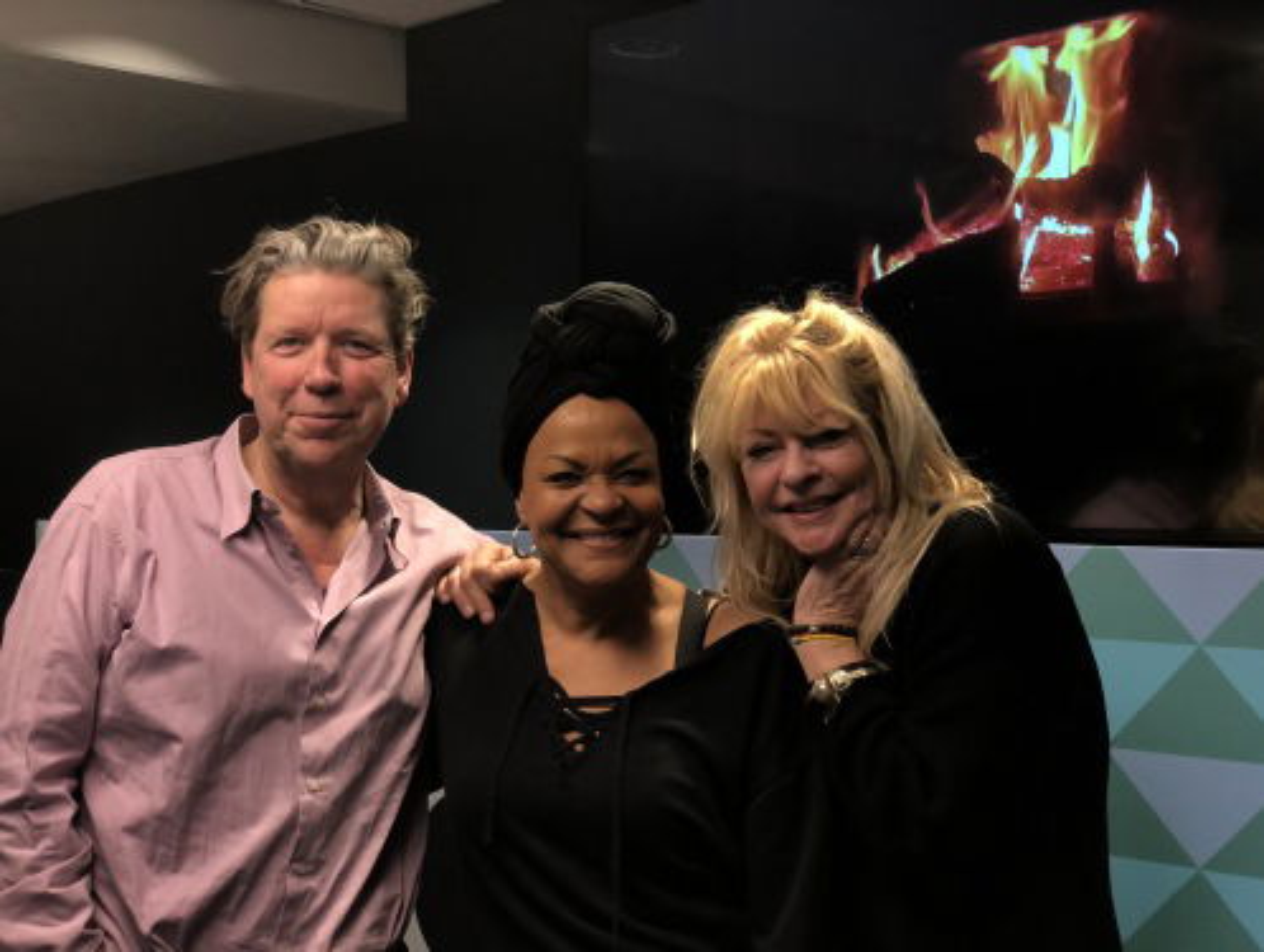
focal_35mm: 52
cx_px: 632
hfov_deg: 36.8
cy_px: 476
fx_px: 1902
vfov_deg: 28.1
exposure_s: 1/50
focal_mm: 6
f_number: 2.4
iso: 80
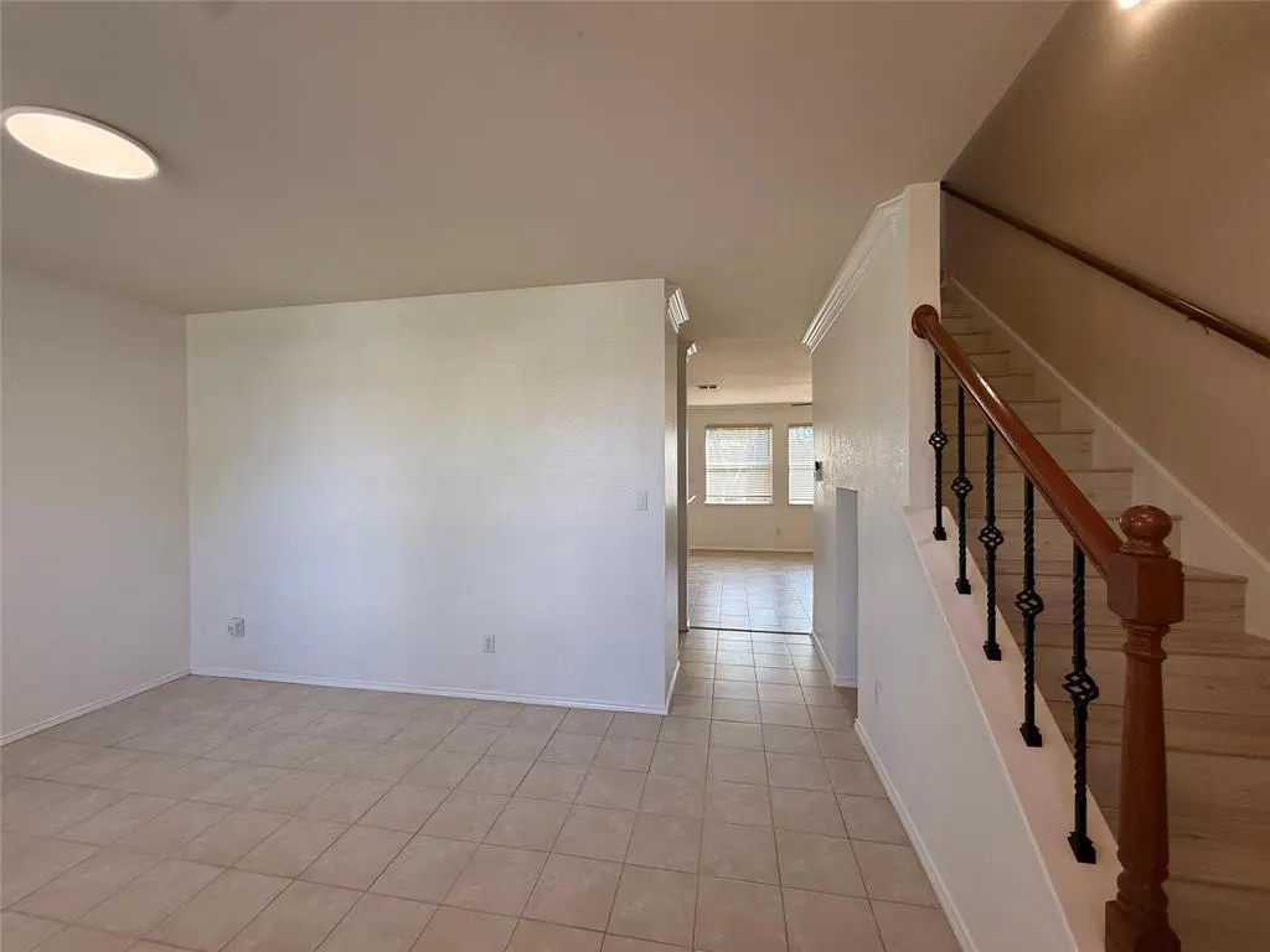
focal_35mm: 14
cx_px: 635
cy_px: 476
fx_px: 514
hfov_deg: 102.1
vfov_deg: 85.7
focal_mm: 2.22
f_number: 2.2
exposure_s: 1/120
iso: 100
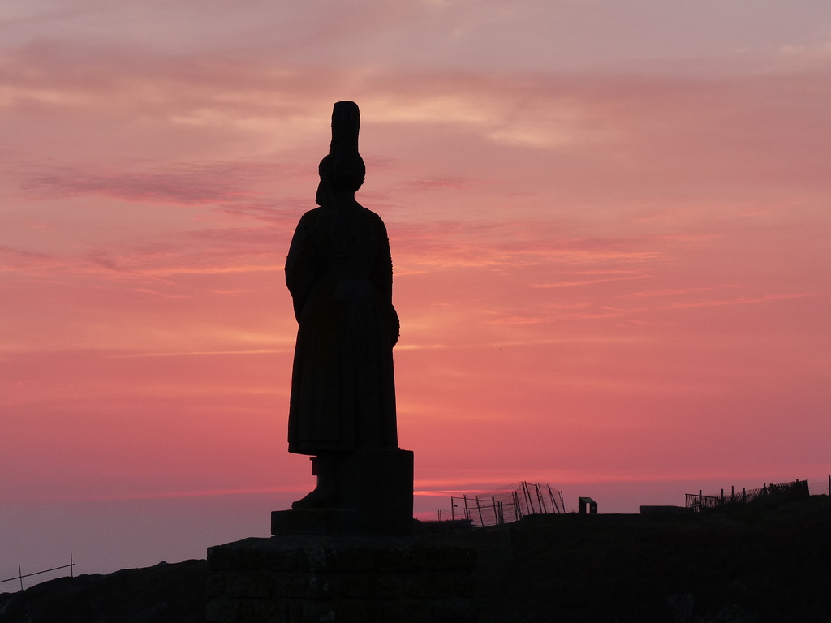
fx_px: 3313
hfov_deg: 14.3
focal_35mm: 138
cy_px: 312
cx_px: 416
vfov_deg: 10.7
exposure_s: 1/200
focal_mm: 24.8
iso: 160
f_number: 4
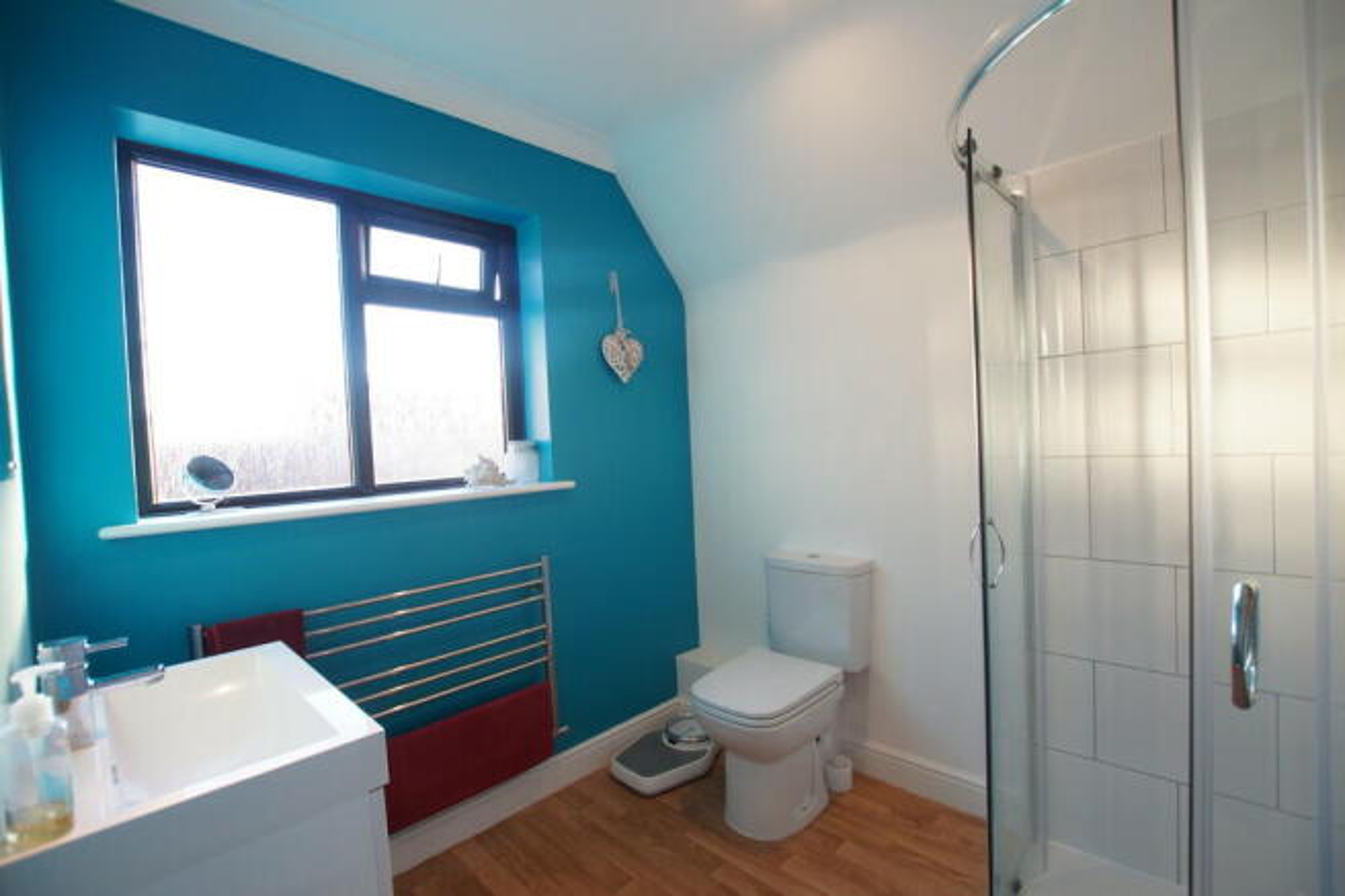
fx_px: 560
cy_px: 448
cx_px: 672
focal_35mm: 15
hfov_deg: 100.4
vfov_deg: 77.3
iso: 400
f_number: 4
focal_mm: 10
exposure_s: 1/60
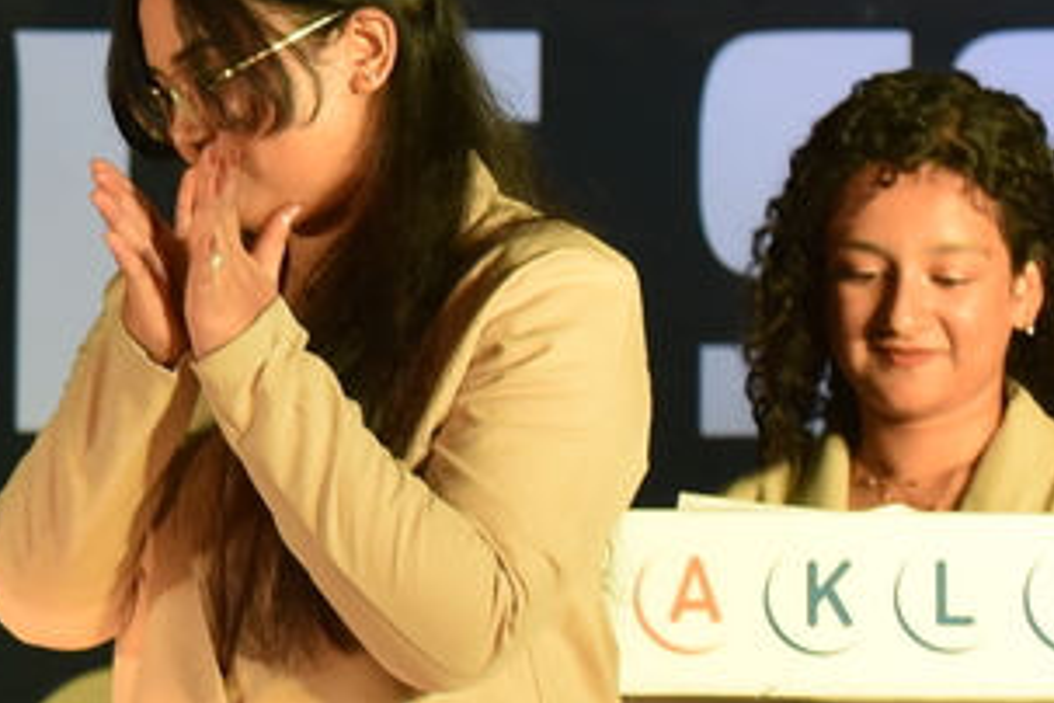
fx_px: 15253
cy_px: 532
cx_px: -1277
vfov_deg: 2.6
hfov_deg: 3.9
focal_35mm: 521
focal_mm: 105
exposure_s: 1/125
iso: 1600
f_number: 3.5
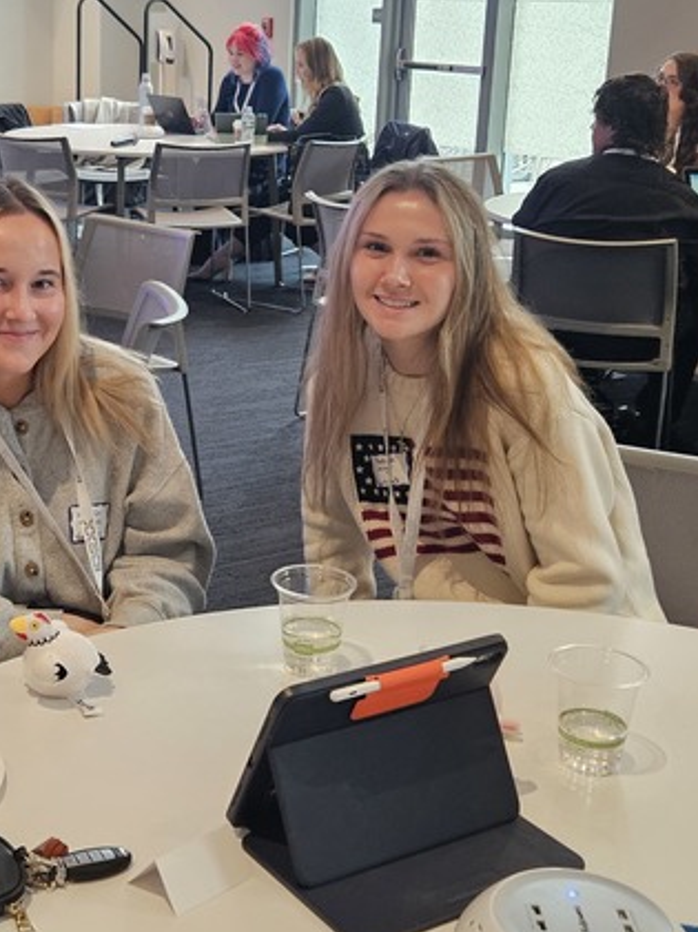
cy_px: 421
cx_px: 204
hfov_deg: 25.8
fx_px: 1508
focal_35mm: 56
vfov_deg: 34.4
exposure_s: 1/120
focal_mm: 5.4
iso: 500
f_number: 1.8
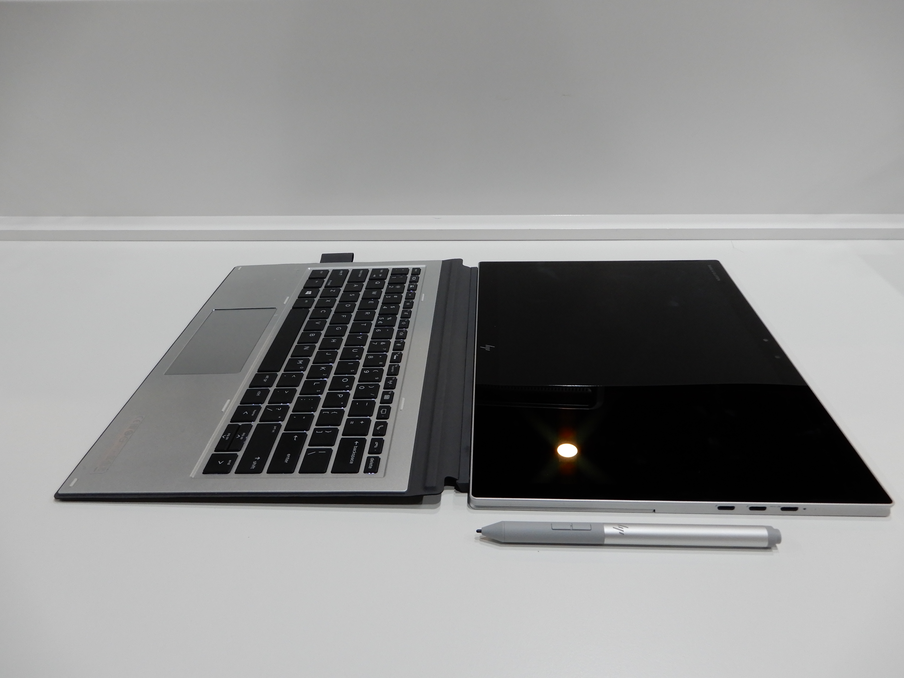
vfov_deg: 56.8
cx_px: 452
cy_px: 339
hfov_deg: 71.6
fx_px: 627
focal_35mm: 24
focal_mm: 4.3
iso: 200
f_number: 4
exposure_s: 1/30
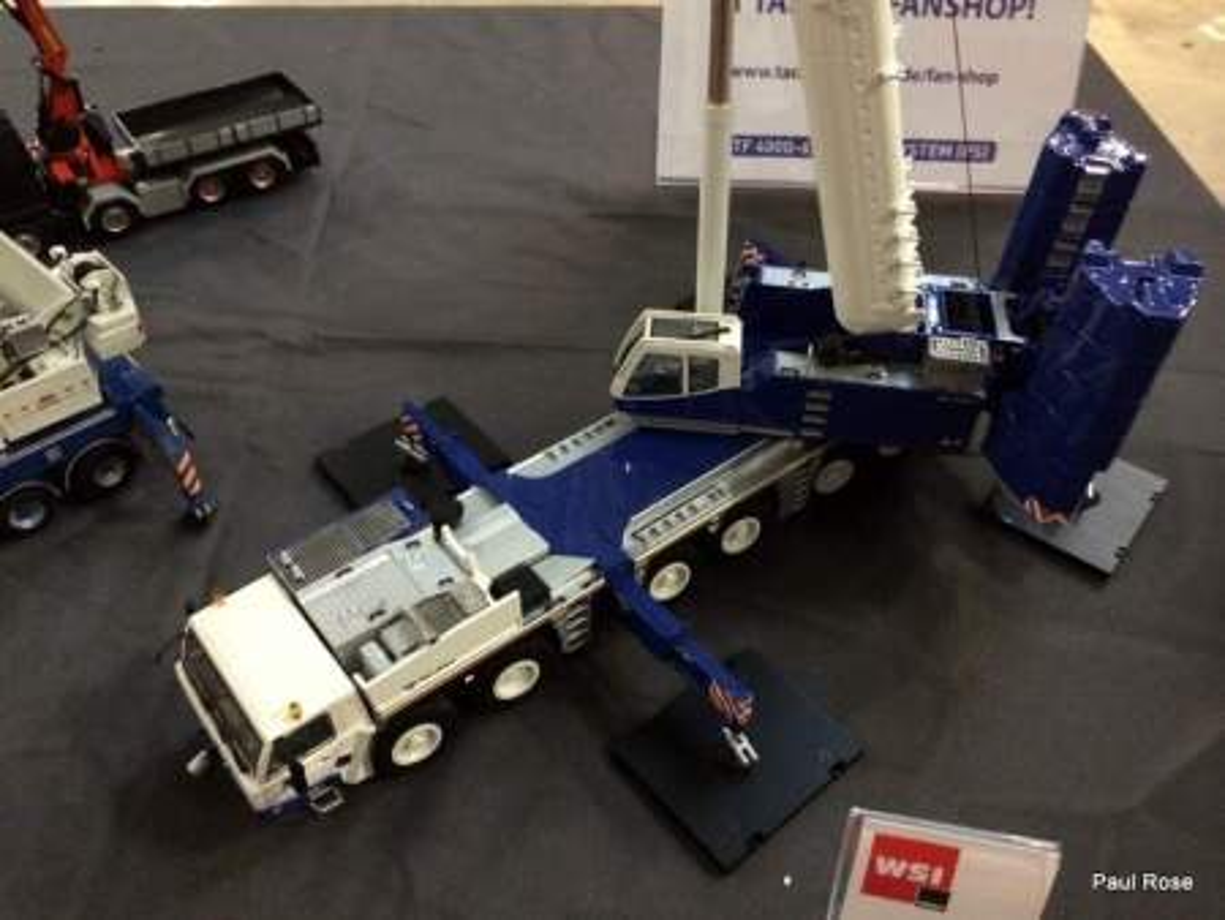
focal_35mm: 30
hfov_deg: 59.9
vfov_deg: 46.8
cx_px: 612
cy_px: 460
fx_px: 1062
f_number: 2.2
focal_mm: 4.12
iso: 500
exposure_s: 1/15
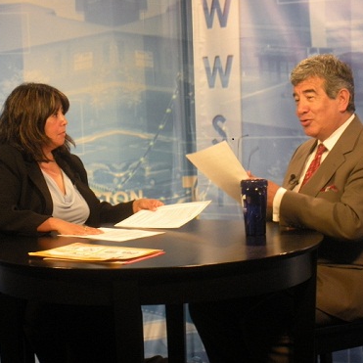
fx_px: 1103
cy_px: 182
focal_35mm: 93
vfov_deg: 18.7
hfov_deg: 18.7
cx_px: 198
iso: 400
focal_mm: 14.2
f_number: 4.8
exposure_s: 1/12.3
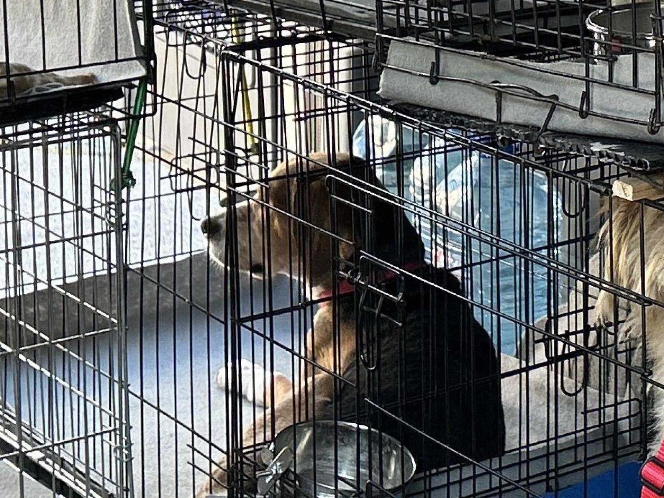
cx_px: 332
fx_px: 499
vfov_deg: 53.1
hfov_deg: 67.3
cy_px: 249
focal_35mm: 26
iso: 50
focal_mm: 5.7
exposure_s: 1/171
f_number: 1.5
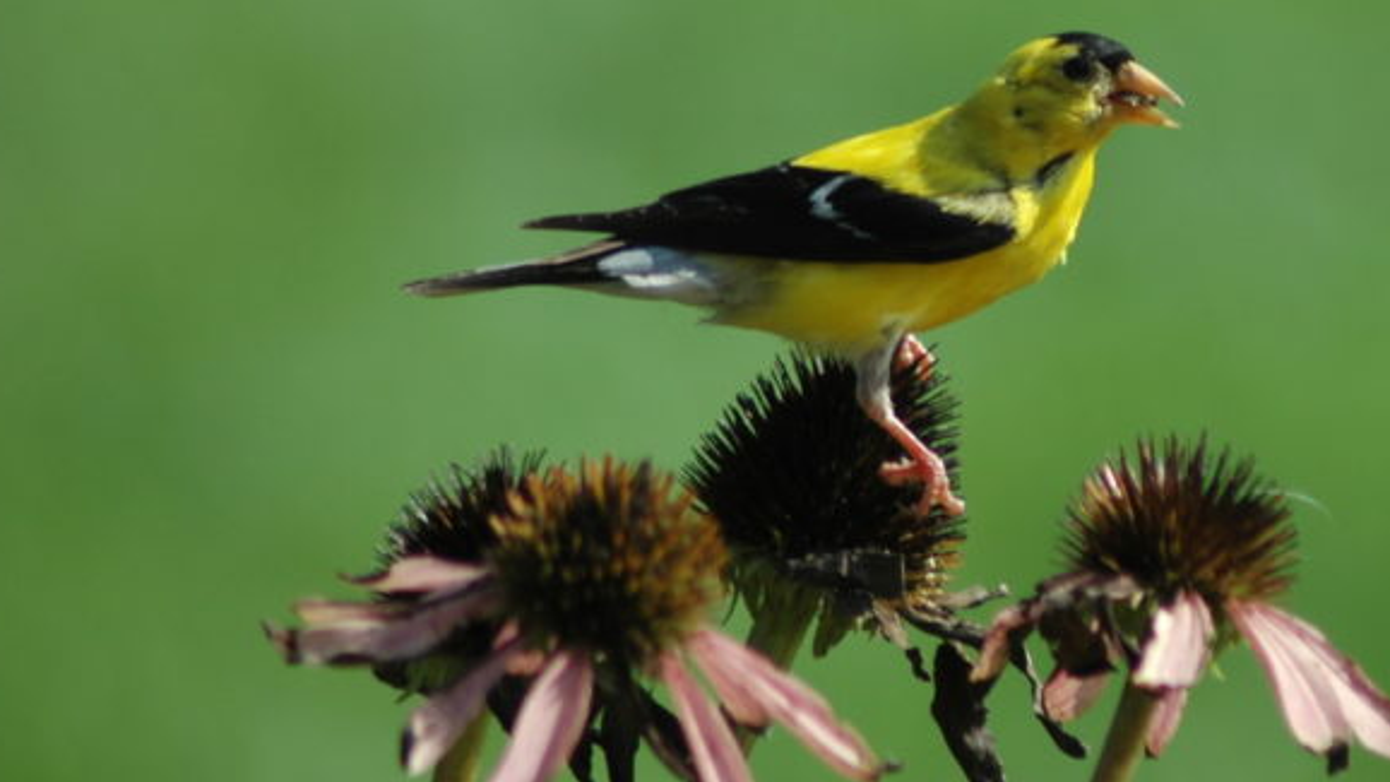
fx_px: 30736
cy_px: 122
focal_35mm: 834
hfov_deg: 2.6
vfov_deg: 1.5
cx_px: 1005
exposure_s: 1/500
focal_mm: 300
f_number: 5.6
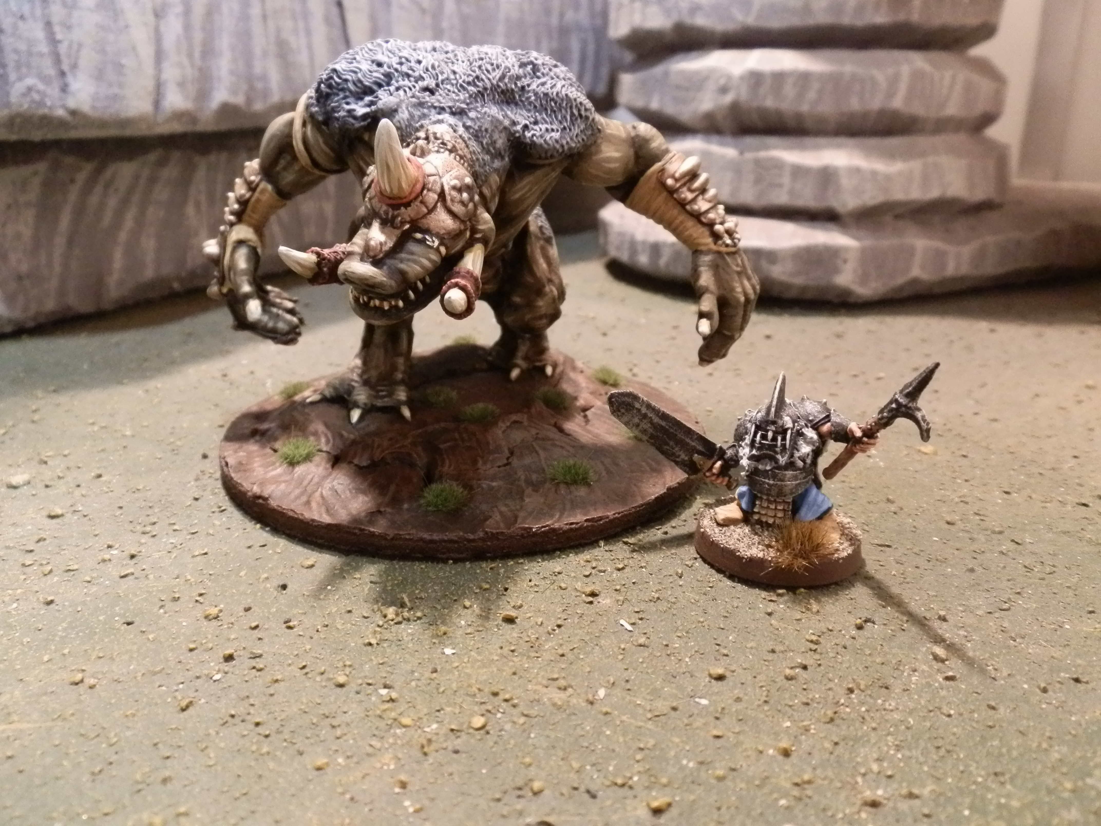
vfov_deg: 49.7
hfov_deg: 63.4
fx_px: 891
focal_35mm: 28
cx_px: 550
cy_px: 413
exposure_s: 1/50
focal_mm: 5
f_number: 3.1
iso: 400
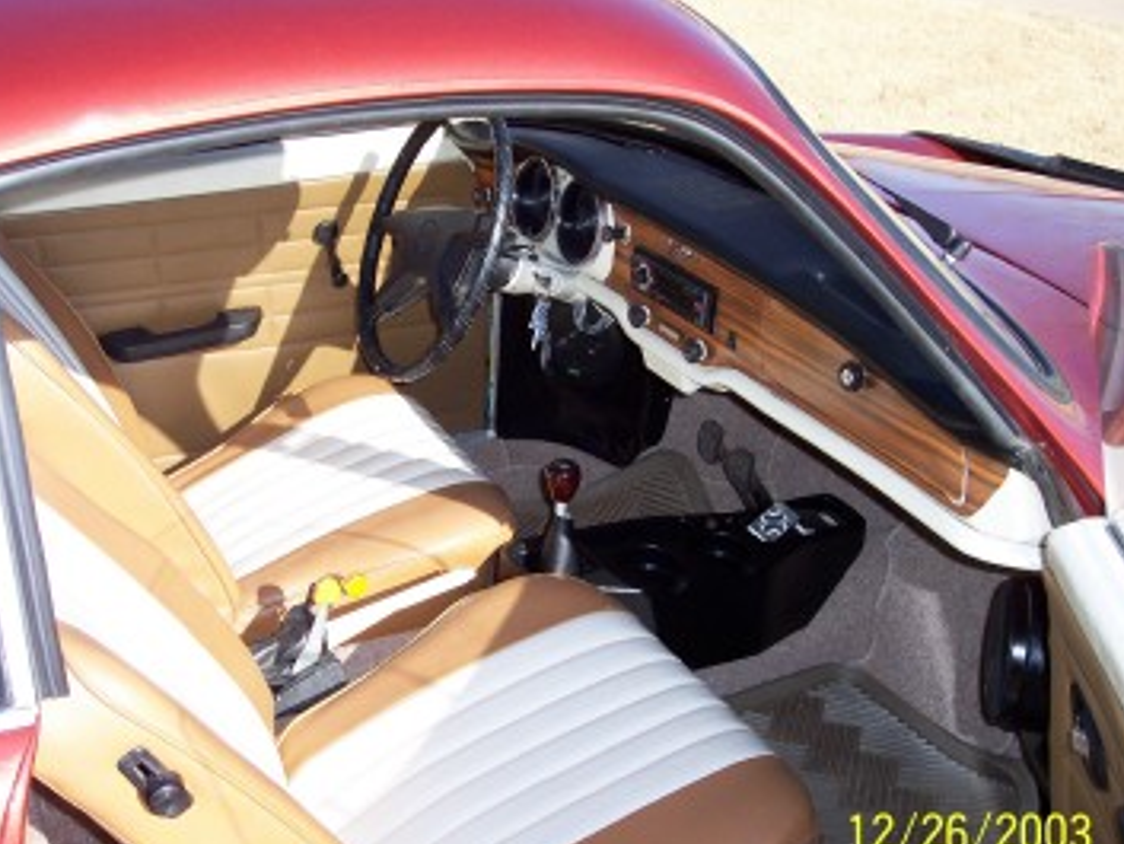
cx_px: 519
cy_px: 475
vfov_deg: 33.6
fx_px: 1397
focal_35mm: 43
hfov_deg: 43.8
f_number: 4.8
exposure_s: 1/350
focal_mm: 8
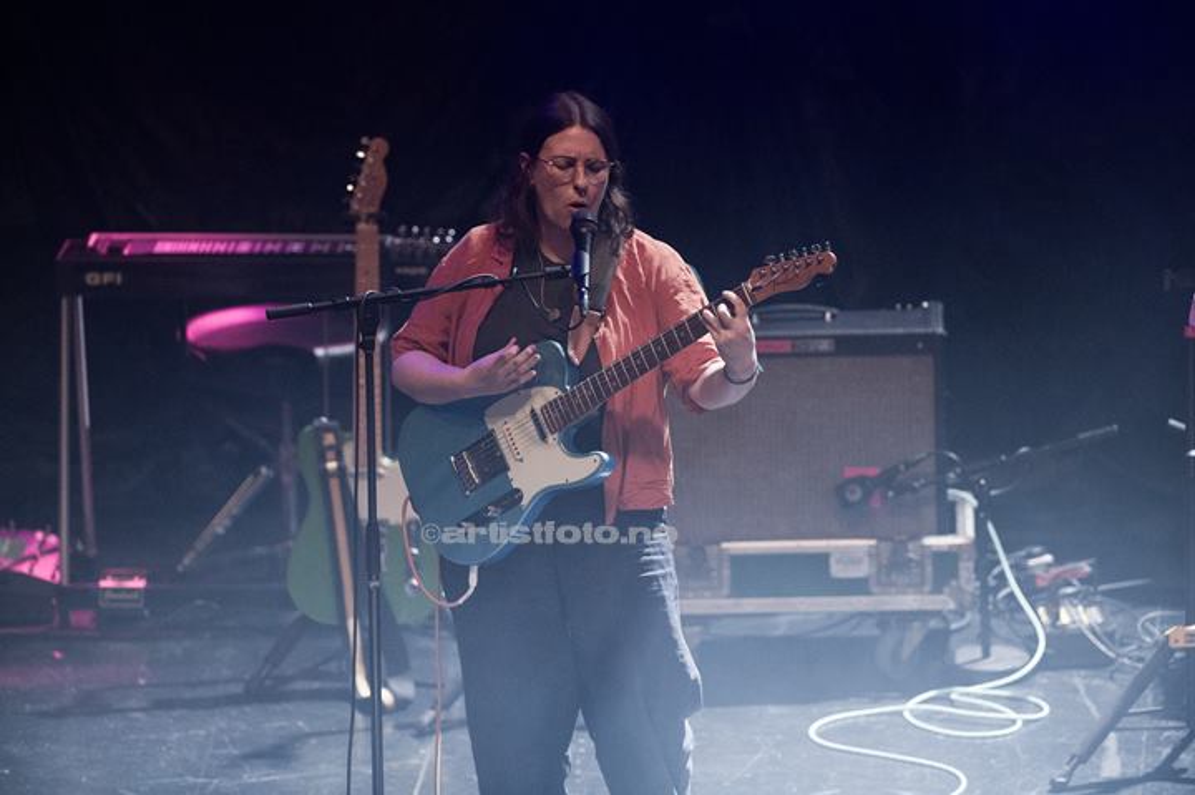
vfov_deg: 4.6
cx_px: 598
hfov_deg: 6.9
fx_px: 9951
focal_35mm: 300
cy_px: 398
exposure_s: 1/640
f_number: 2.8
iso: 5000
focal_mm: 300
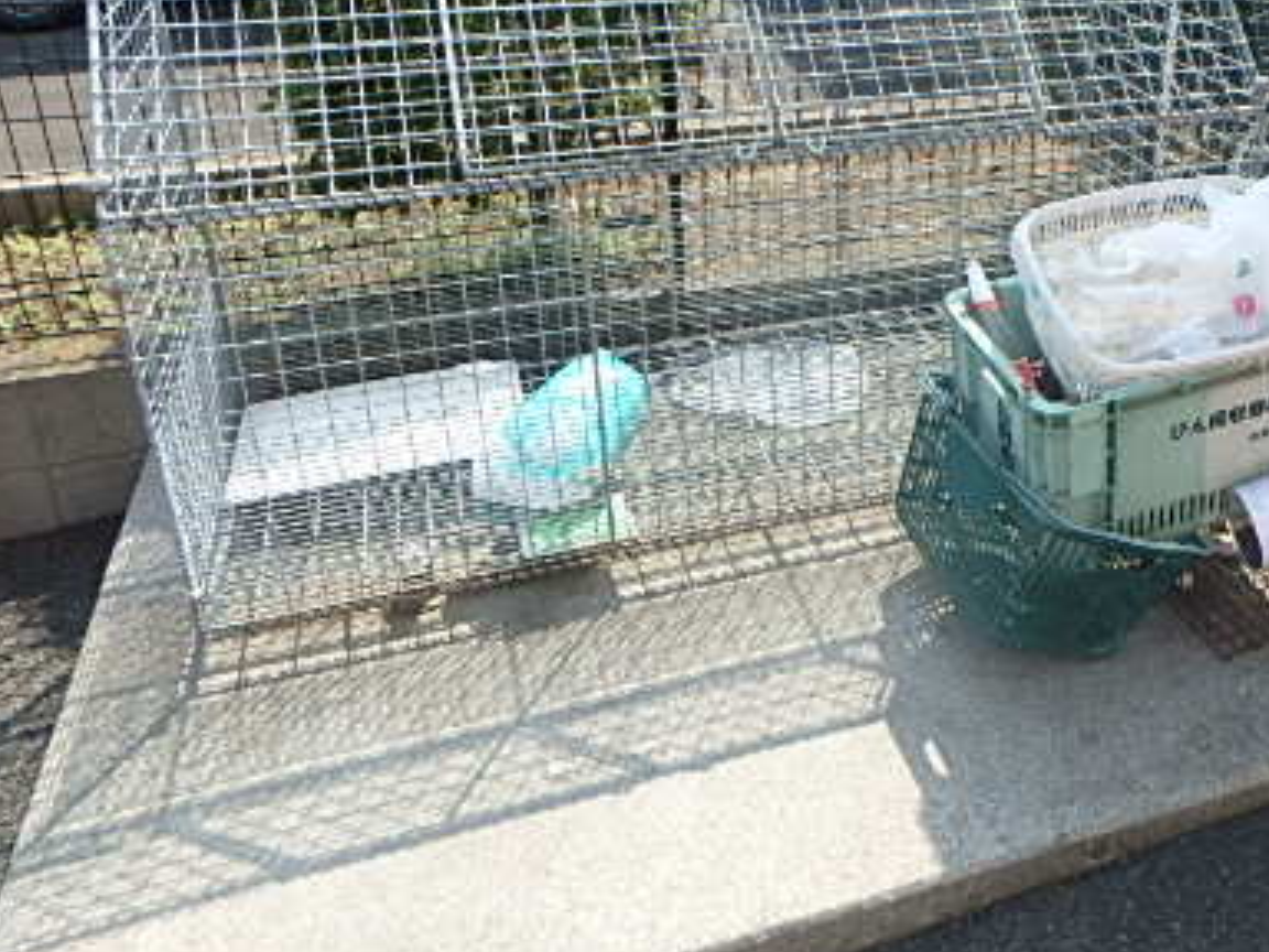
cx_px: 1021
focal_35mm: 35
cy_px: 251
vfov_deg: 39.7
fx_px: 1283
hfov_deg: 49.4
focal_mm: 3.7
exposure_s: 1/400
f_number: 3.5
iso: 125
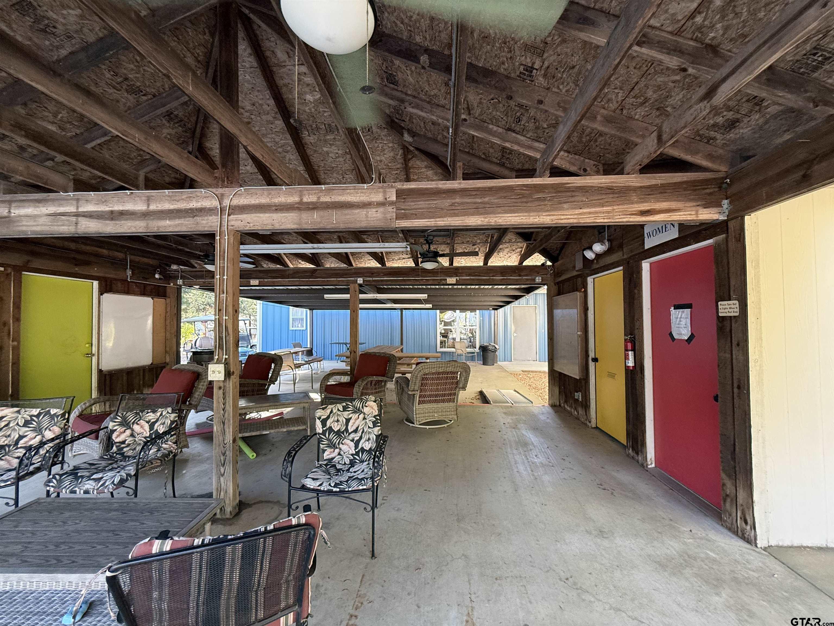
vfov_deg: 85.7
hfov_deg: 102.1
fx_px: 337
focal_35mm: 14
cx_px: 417
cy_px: 313
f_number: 2.2
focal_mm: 2.22
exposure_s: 1/99
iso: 250
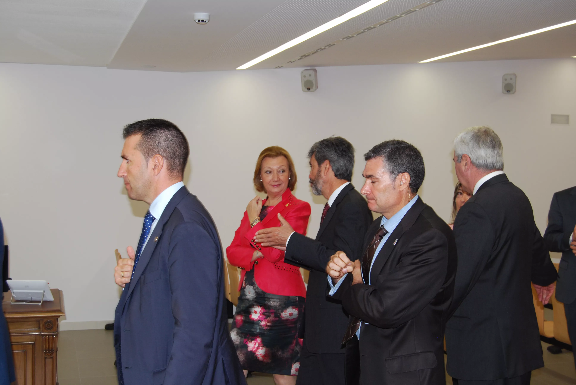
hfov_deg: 42.3
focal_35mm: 46
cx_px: 288
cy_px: 192
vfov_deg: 29.0
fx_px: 745
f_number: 4.5
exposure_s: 1/60
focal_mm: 31
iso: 360
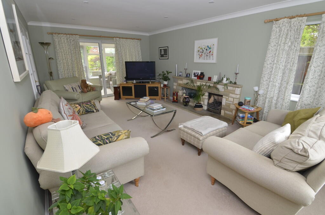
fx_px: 149
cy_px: 108
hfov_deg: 95.1
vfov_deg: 71.8
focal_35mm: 16
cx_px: 162
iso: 400
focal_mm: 11
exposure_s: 1/60
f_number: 5.6
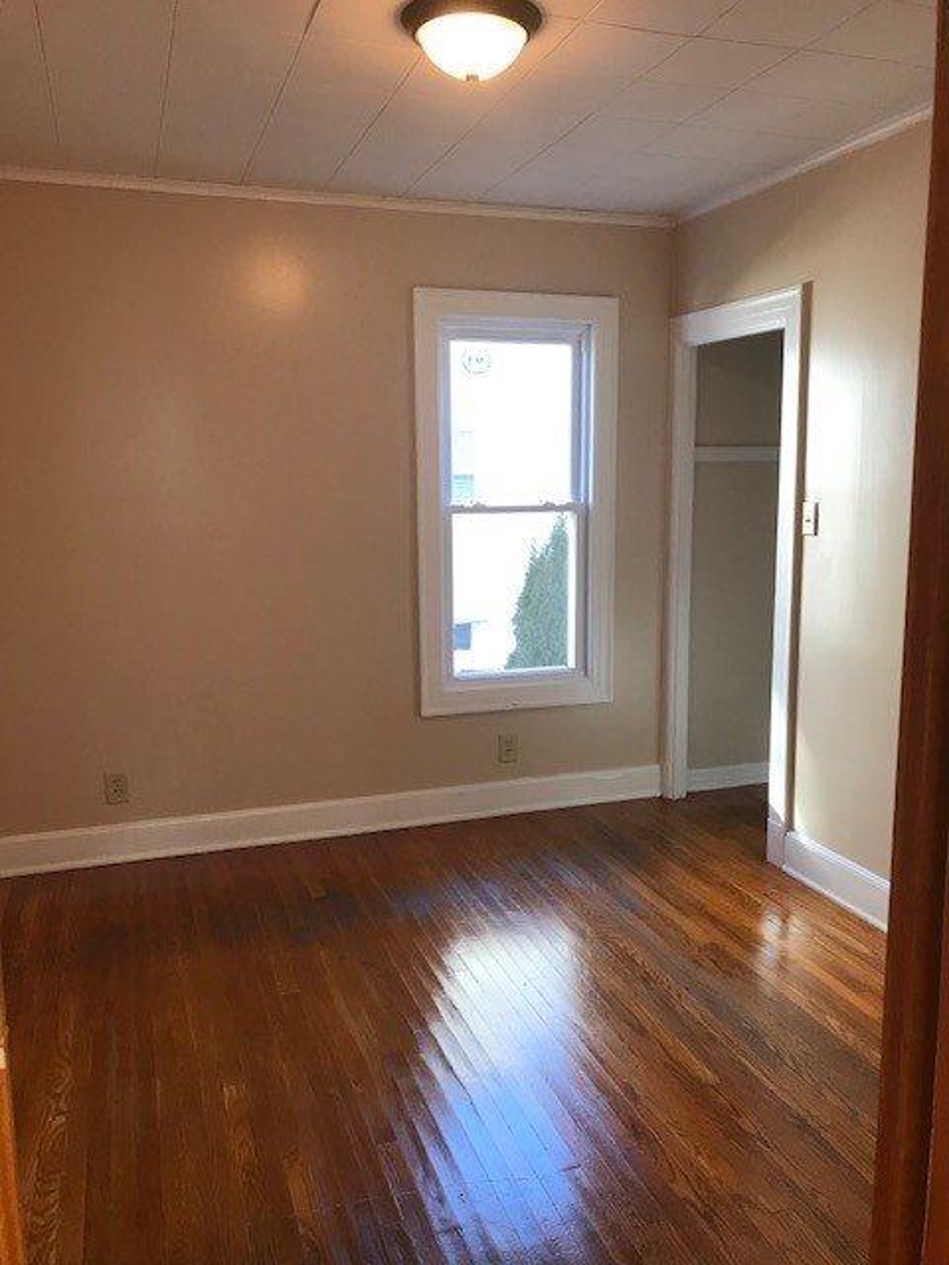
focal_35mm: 28
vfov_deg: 63.4
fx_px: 1023
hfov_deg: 49.7
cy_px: 632
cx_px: 474
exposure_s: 1/30
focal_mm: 3.99
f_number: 1.8
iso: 20
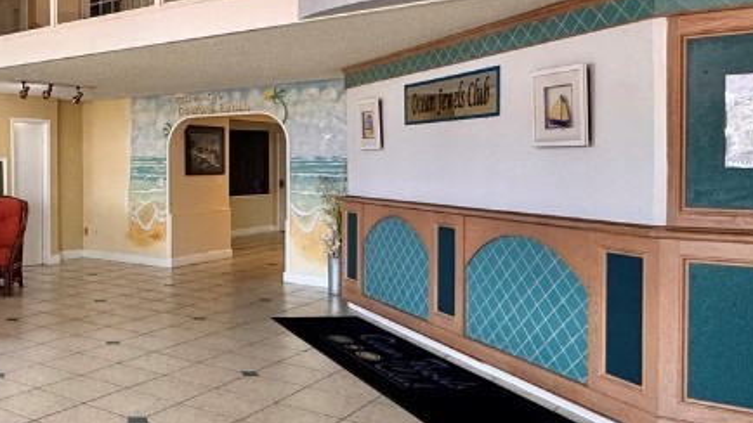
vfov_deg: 32.7
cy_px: 175
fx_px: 719
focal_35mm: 36
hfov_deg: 48.6
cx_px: 56
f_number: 2.2
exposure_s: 1/99
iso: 125
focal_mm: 2.22
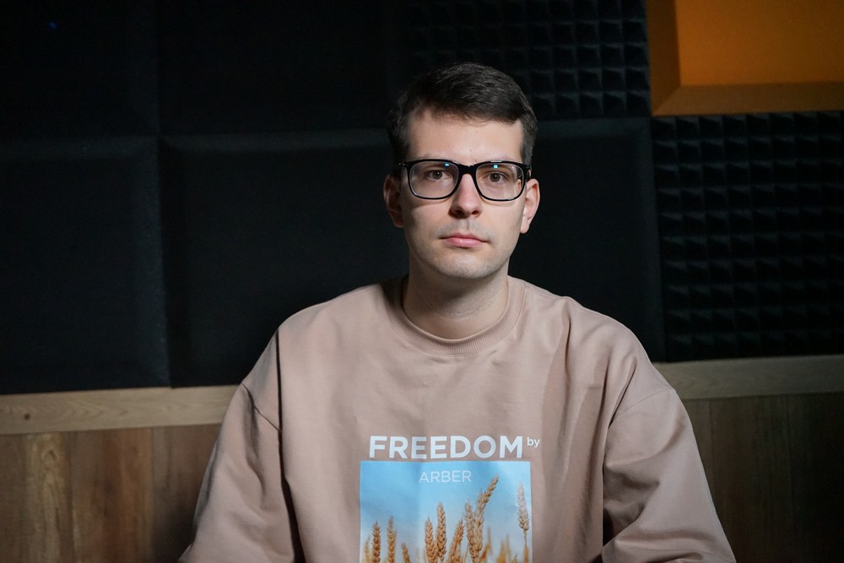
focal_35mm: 48
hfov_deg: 41.1
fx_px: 1125
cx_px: 422
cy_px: 282
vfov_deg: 28.1
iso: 6400
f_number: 4.5
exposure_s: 1/160
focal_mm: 48
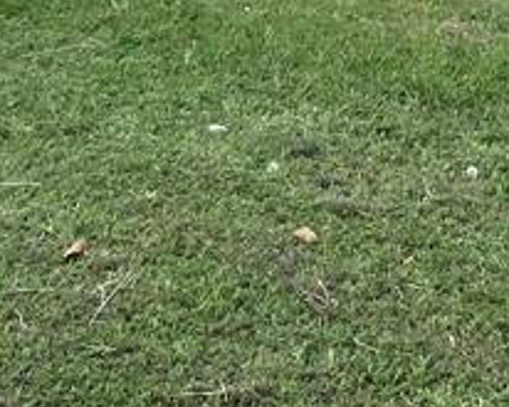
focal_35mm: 136
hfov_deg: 13.8
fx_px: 2050
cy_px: -400
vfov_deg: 10.5
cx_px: 573
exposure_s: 1/571
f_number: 1.8
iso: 20
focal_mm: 3.99
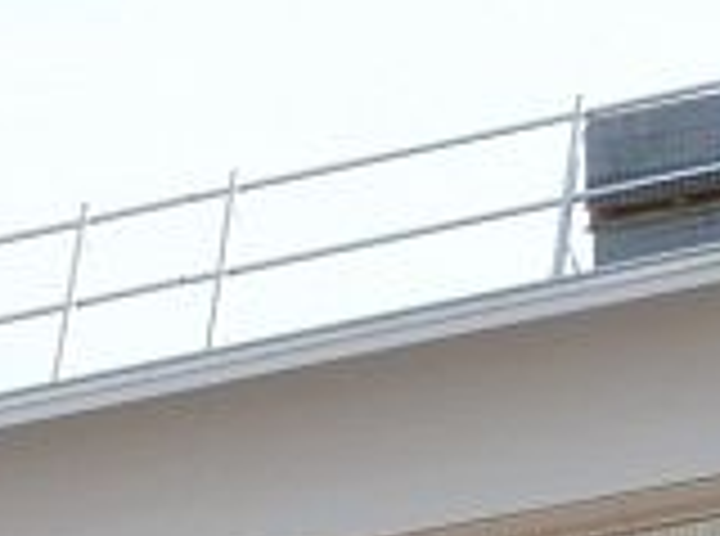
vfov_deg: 2.9
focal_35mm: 505
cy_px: 1633
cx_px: -382
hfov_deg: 3.9
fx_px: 10472
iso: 100
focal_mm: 14.2
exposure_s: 1/200
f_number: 6.3
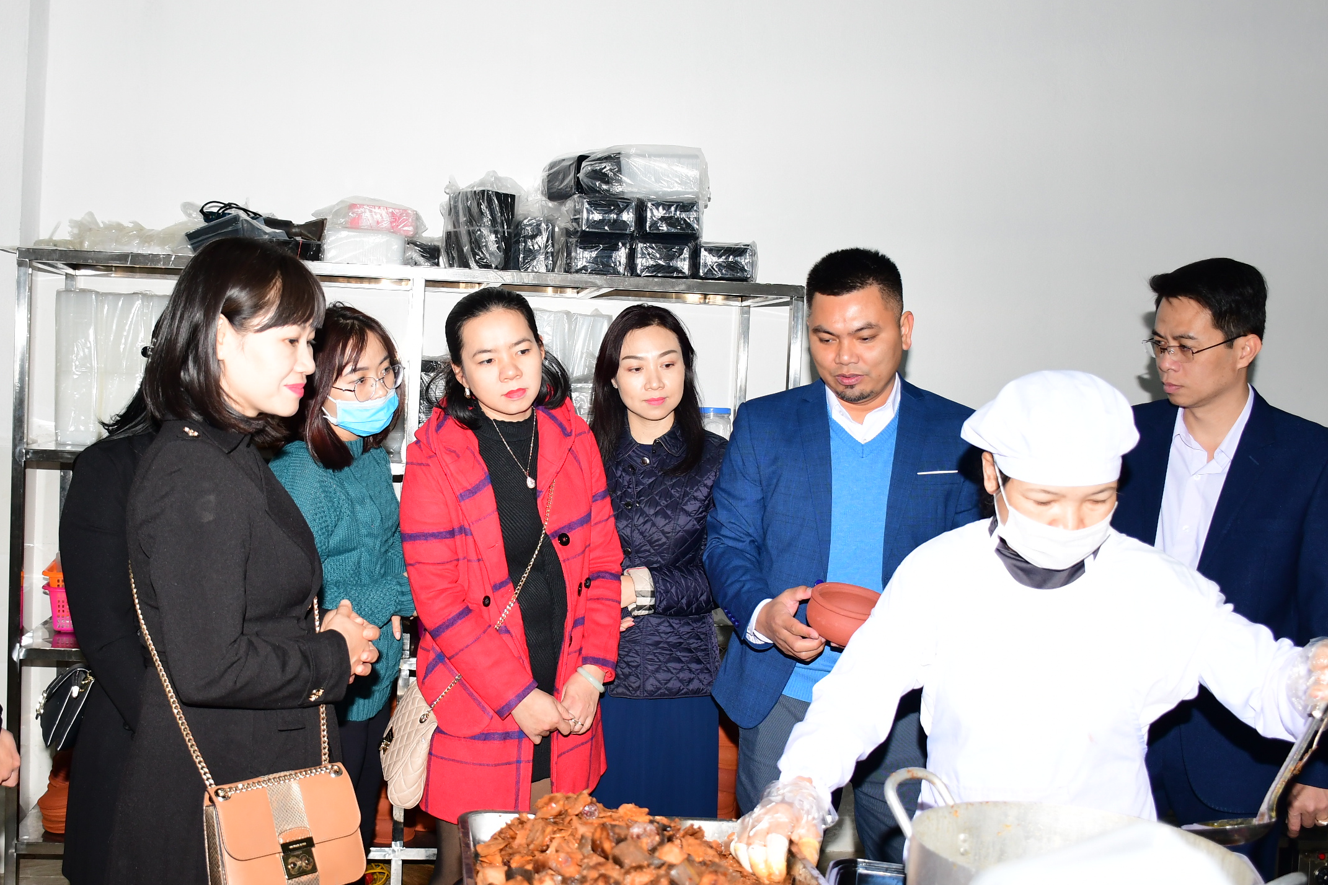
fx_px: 1439
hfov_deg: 49.4
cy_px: 422
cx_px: 566
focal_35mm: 39
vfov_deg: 34.2
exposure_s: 1/200
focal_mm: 20
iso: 500
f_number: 3.5
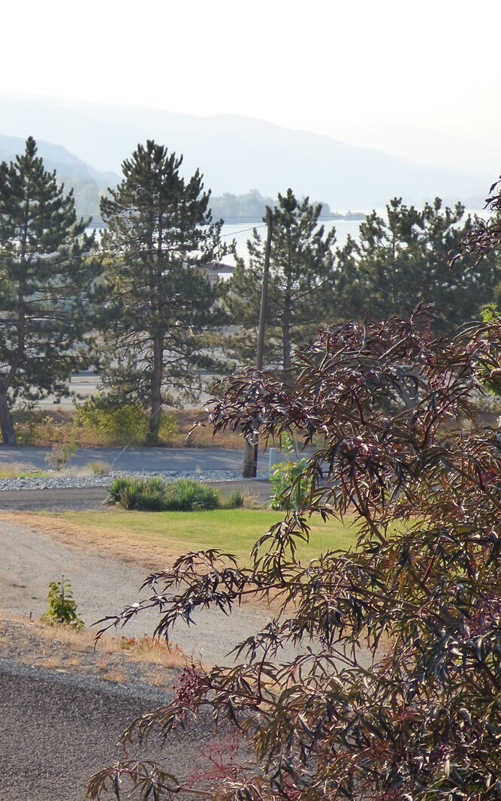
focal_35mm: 97
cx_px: 109
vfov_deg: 21.4
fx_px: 2119
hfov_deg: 13.4
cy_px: 382
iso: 200
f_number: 4.1
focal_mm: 10.34
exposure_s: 1/640
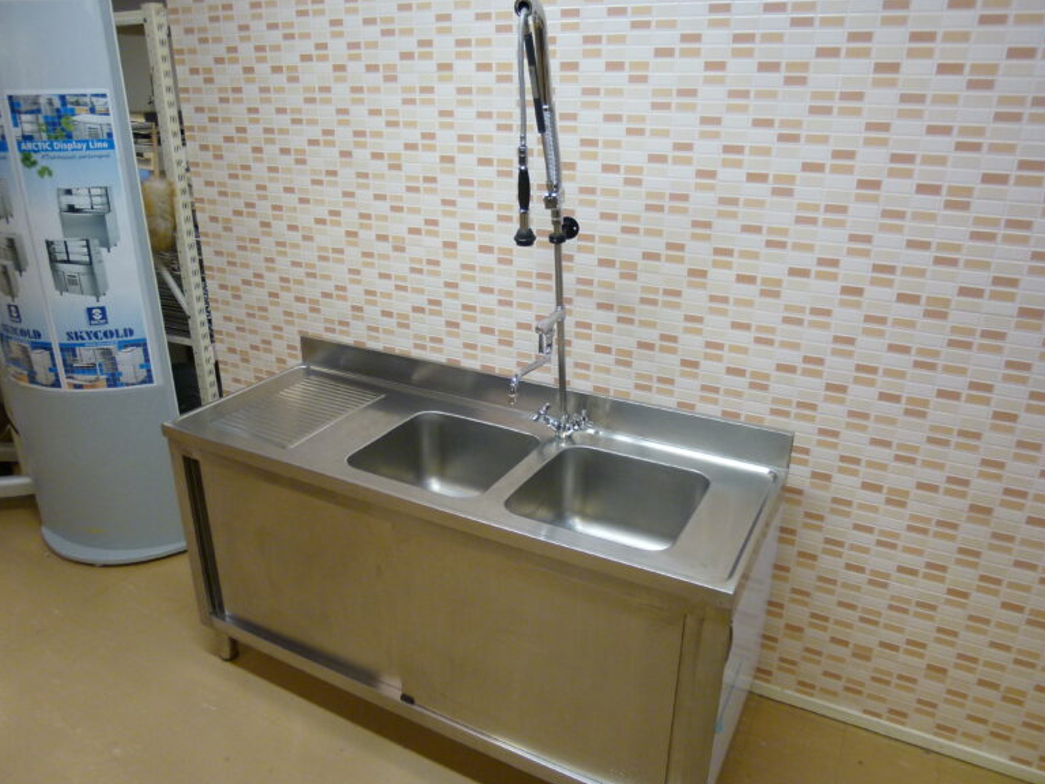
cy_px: 382
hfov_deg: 69.4
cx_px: 506
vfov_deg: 54.9
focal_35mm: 25
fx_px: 755
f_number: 2.2
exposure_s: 1/60
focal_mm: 4.3
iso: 160
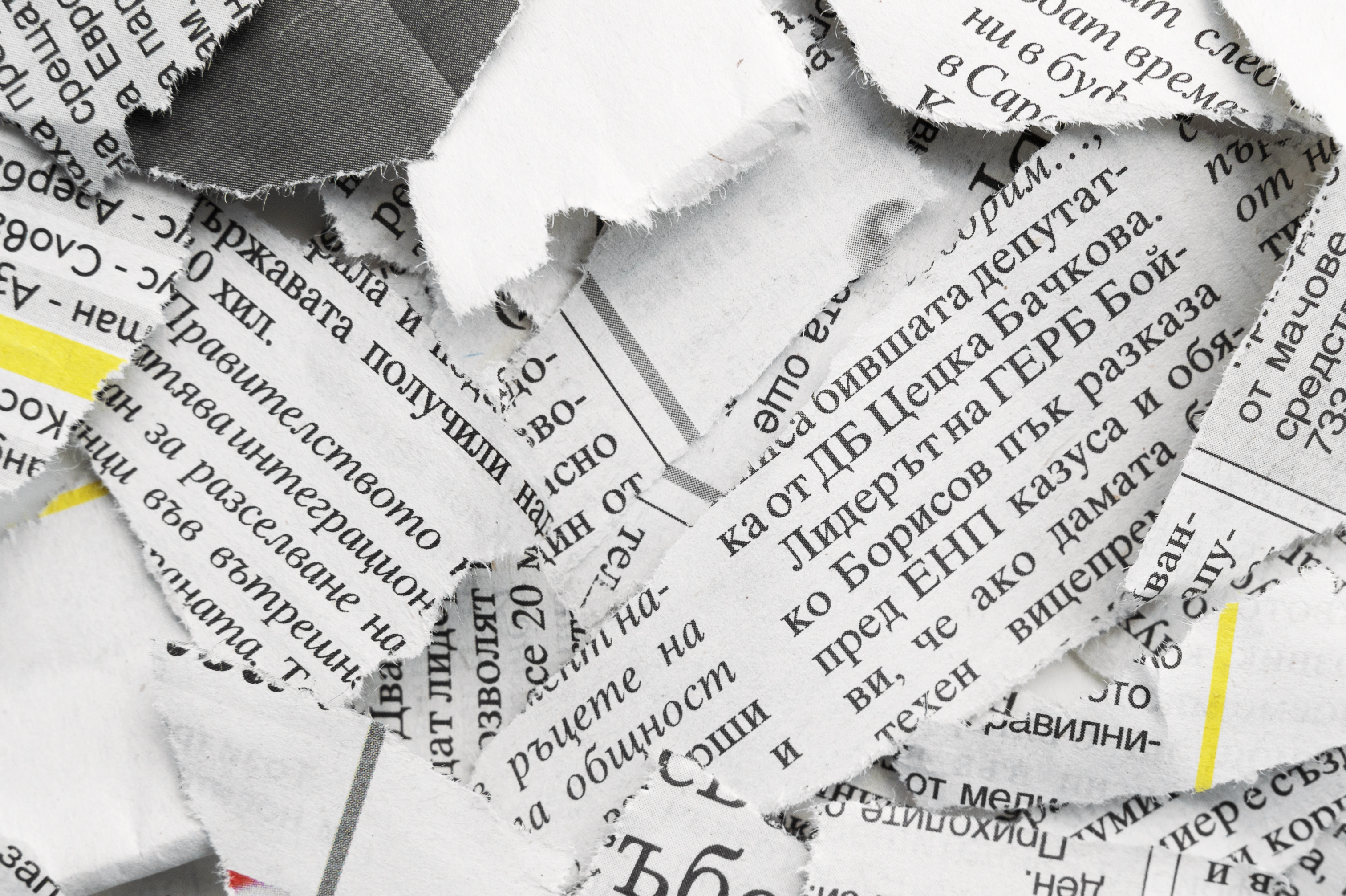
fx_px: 2615
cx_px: 895
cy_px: 513
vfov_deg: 19.4
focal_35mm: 70
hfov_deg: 28.7
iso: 400
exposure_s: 1/200
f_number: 7.1
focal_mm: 35
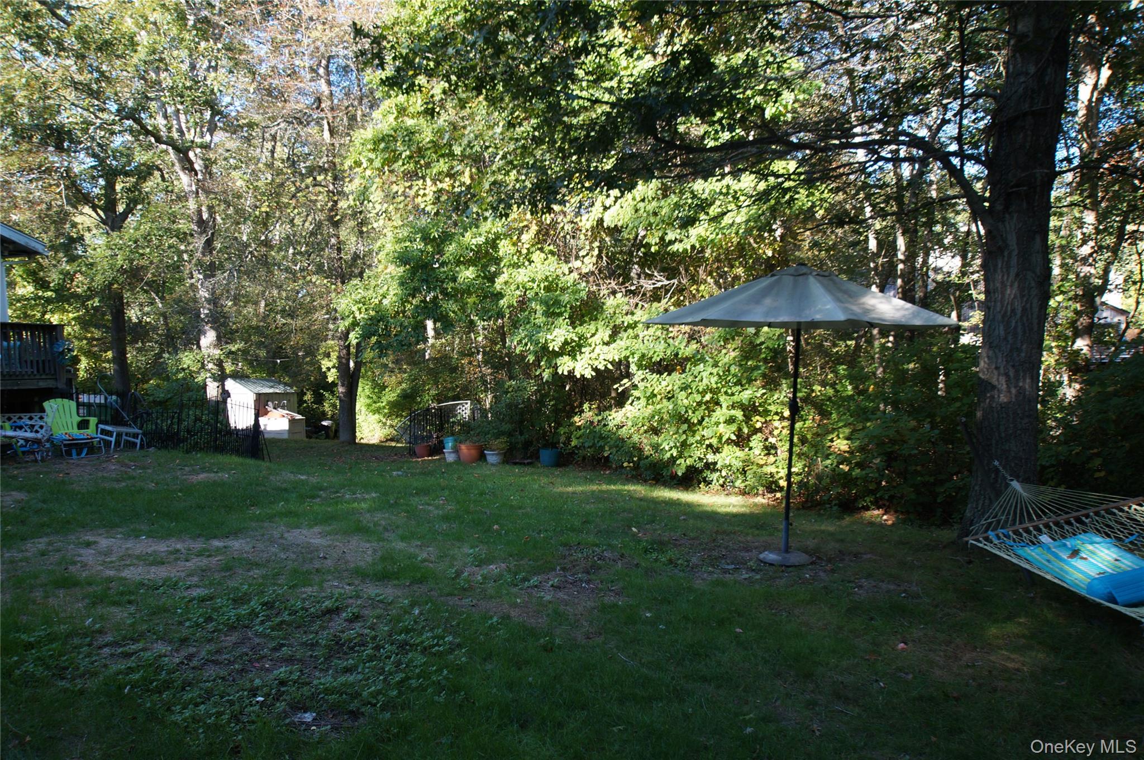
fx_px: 762
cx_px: 572
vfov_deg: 53.0
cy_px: 380
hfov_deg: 73.8
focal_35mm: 24
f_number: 5.6
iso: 200
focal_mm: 16
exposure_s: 1/60
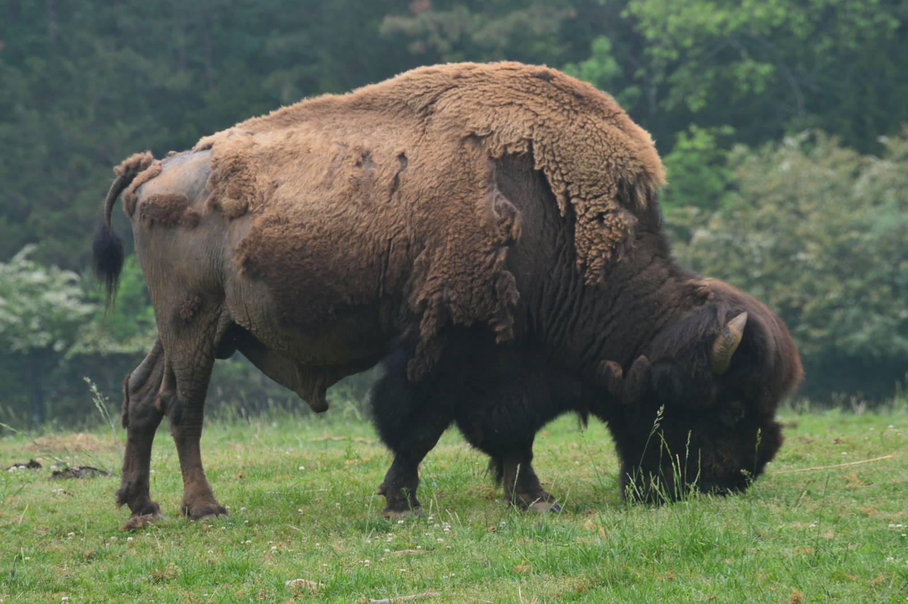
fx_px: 7560
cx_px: 454
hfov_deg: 6.9
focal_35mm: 300
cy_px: 302
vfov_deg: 4.6
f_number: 10
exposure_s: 1/200
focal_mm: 200
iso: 400
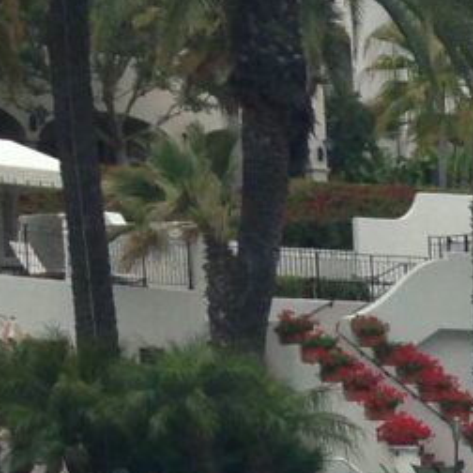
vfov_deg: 7.5
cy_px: 982
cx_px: 1218
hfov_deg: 7.3
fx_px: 3432
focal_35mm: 222
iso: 50
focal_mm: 4.13
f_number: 2.4
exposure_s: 1/1506
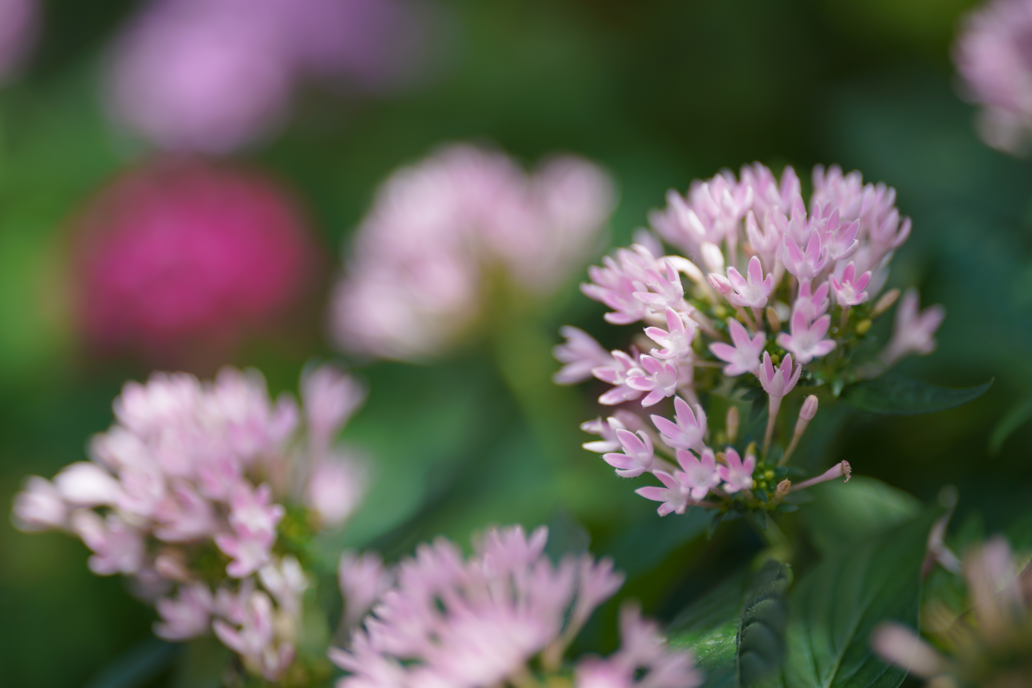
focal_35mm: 135
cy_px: 344
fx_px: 3870
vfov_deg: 10.2
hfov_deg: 15.2
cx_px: 516
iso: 100
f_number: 1.8
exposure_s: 1/1000
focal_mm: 135
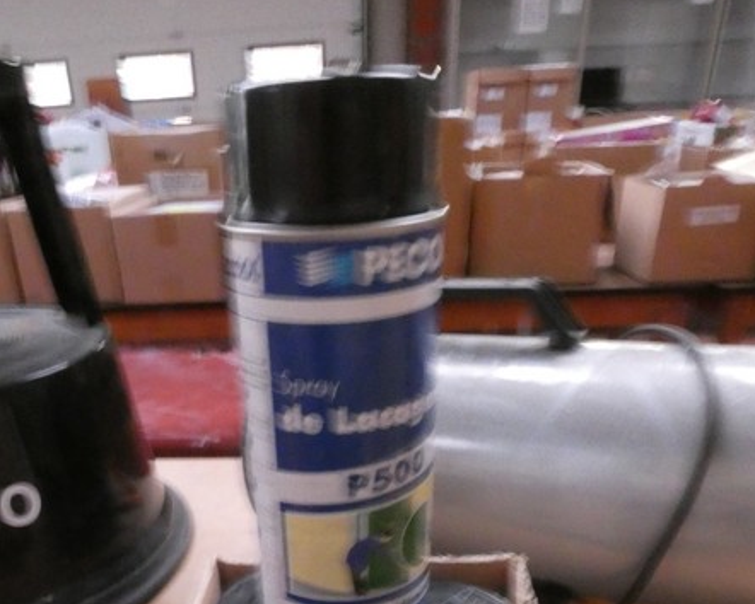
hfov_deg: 55.2
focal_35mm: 32
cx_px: 299
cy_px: 547
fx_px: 715
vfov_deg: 42.0
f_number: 8
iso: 1600
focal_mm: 3.6
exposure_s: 1/13
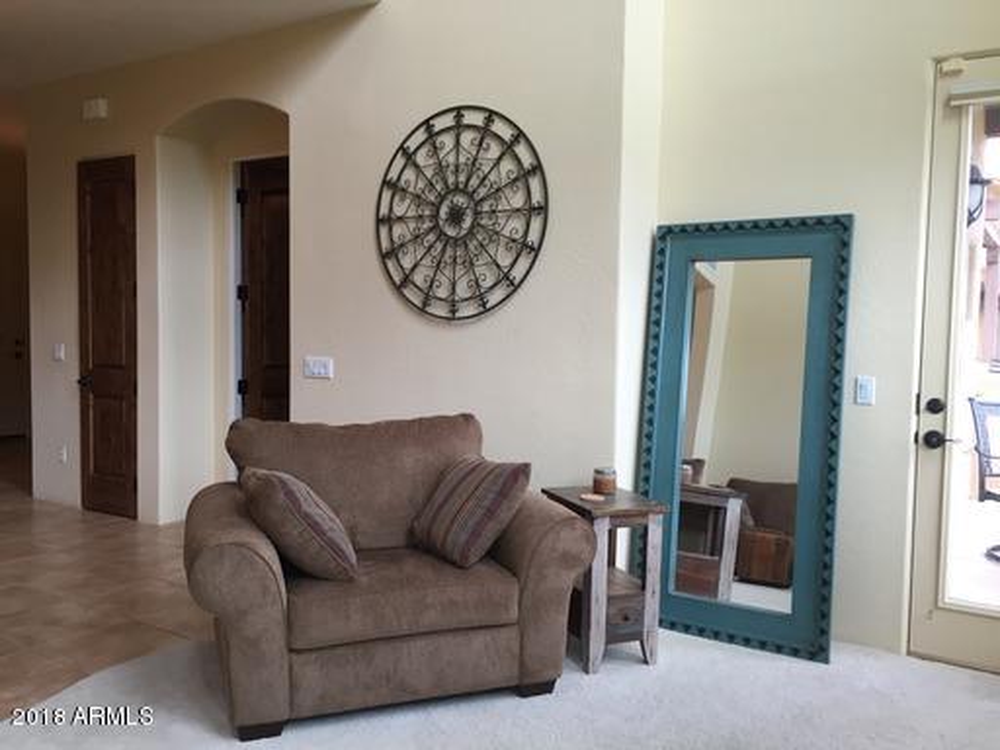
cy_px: 375
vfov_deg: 48.2
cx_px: 500
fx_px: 838
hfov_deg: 61.7
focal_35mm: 29
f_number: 2.2
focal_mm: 4.15
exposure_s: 1/40
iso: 32
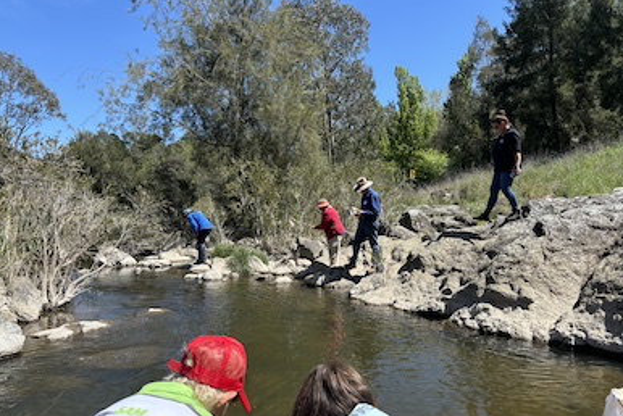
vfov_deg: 46.3
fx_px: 485
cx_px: 308
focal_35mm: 28
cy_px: 237
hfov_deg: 65.4
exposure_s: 1/2151
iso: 50
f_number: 1.6
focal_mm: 5.96
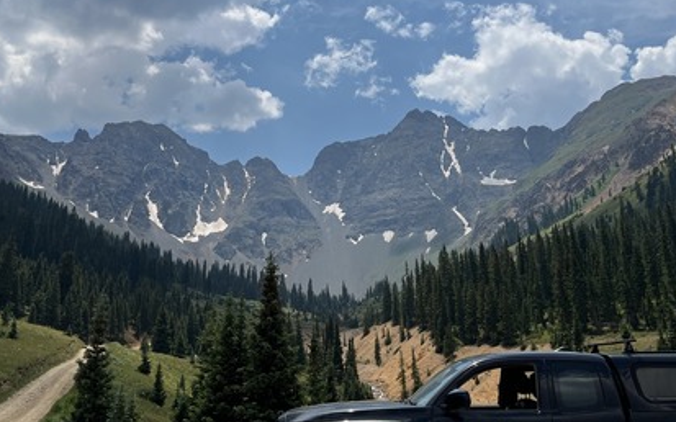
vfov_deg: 32.7
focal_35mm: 38
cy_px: 91
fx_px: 700
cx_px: 319
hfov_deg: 51.5
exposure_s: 1/9901
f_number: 1.6
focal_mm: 5.1
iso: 50
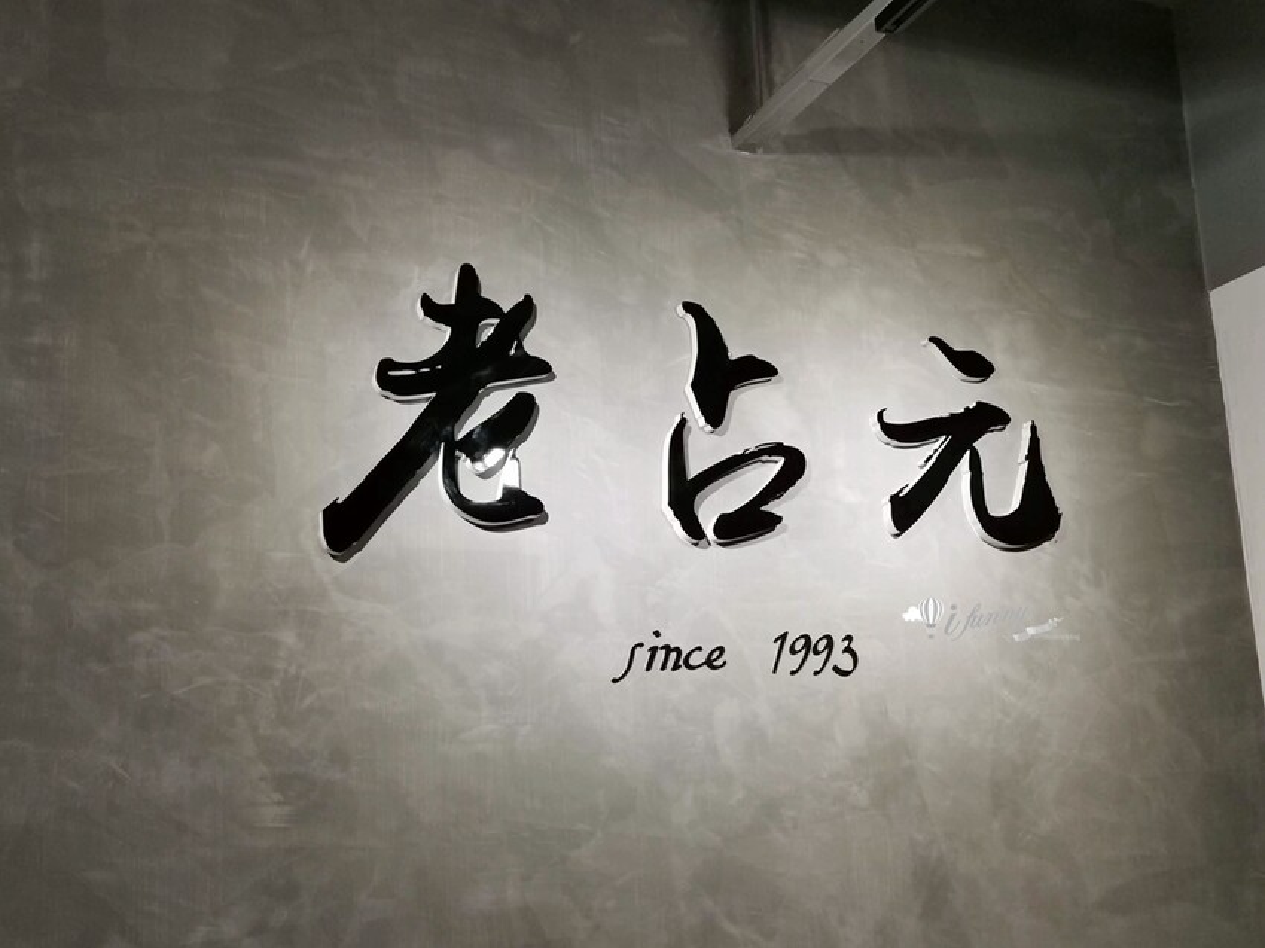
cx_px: 632
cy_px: 474
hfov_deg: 47.9
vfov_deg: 36.8
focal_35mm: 39
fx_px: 1425
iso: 250
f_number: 1.8
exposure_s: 1/120
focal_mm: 5.58
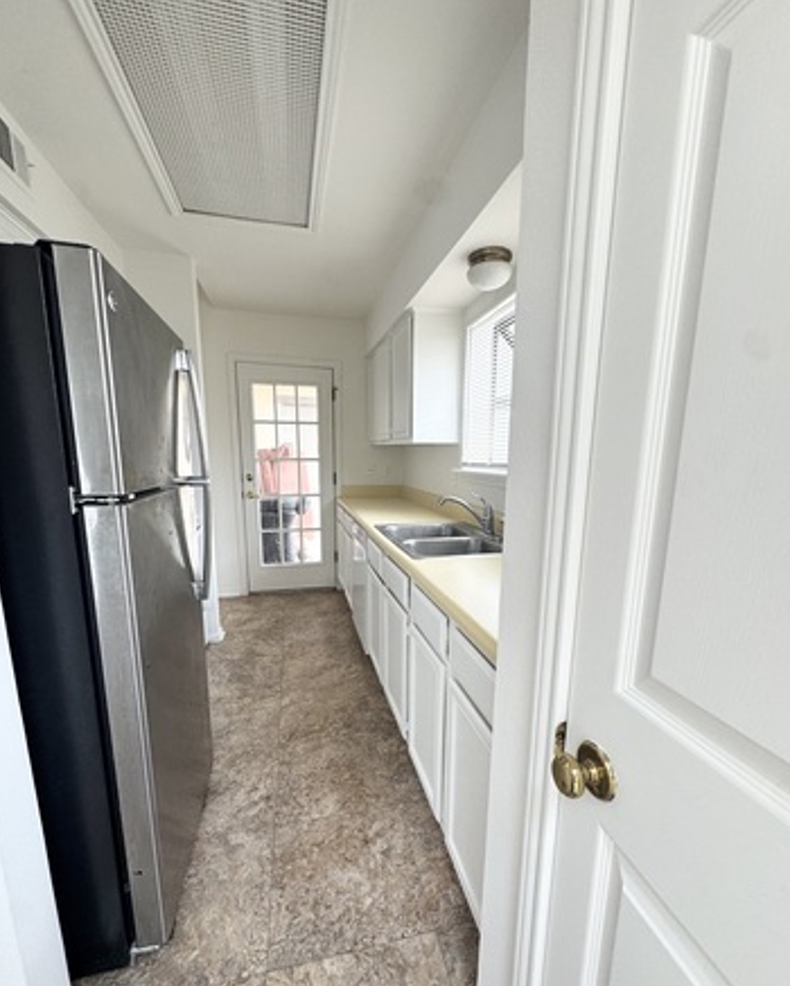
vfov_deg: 96.5
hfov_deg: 84.1
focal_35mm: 15
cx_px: 395
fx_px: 438
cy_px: 539
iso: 125
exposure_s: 1/120
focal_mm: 2.22
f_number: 2.2
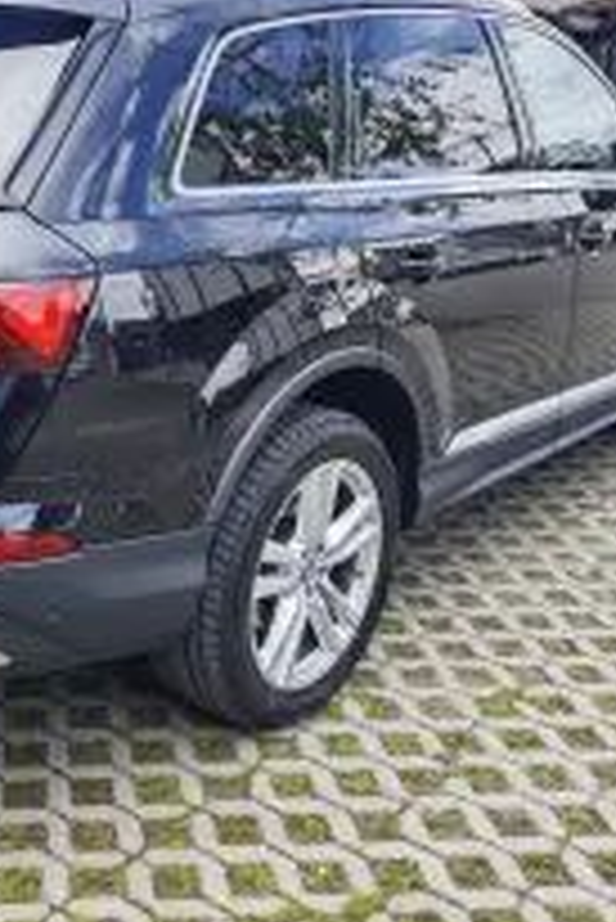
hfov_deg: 31.2
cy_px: 378
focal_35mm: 42
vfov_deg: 46.2
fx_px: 1076
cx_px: 130
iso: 50
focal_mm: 6.55
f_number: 1.6
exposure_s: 1/182
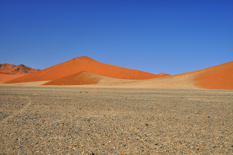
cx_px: 116
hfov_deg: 49.6
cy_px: 78
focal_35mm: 39
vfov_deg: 34.1
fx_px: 252
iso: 200
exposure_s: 1/200
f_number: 7.1
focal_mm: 26
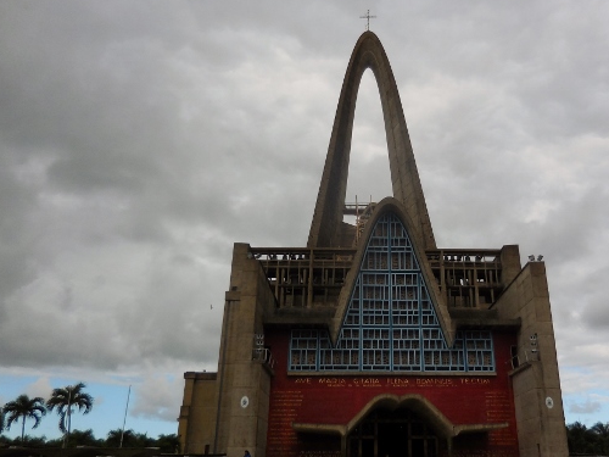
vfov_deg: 44.1
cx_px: 364
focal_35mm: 32
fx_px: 563
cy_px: 215
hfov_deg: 56.4
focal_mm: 4.5
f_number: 3.3
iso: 125
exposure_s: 1/2000
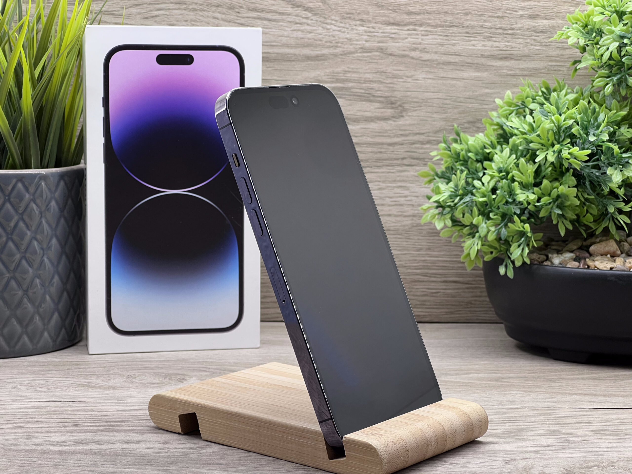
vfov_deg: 19.1
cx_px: 316
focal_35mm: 77
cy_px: 237
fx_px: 1406
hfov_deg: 25.3
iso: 100
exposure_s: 1/100
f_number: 2.8
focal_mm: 9
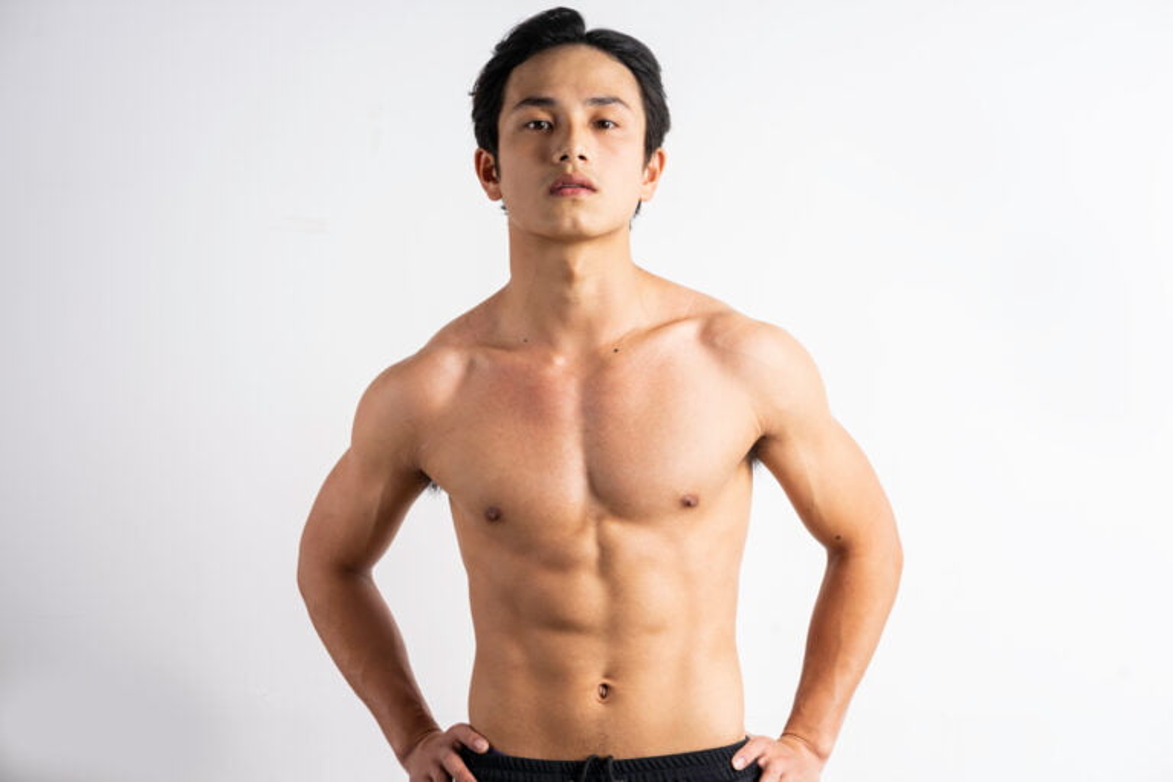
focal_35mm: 85
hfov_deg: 23.9
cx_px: 586
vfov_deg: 16.1
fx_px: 2769
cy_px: 391
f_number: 8
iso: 100
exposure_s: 1/160
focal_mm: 85
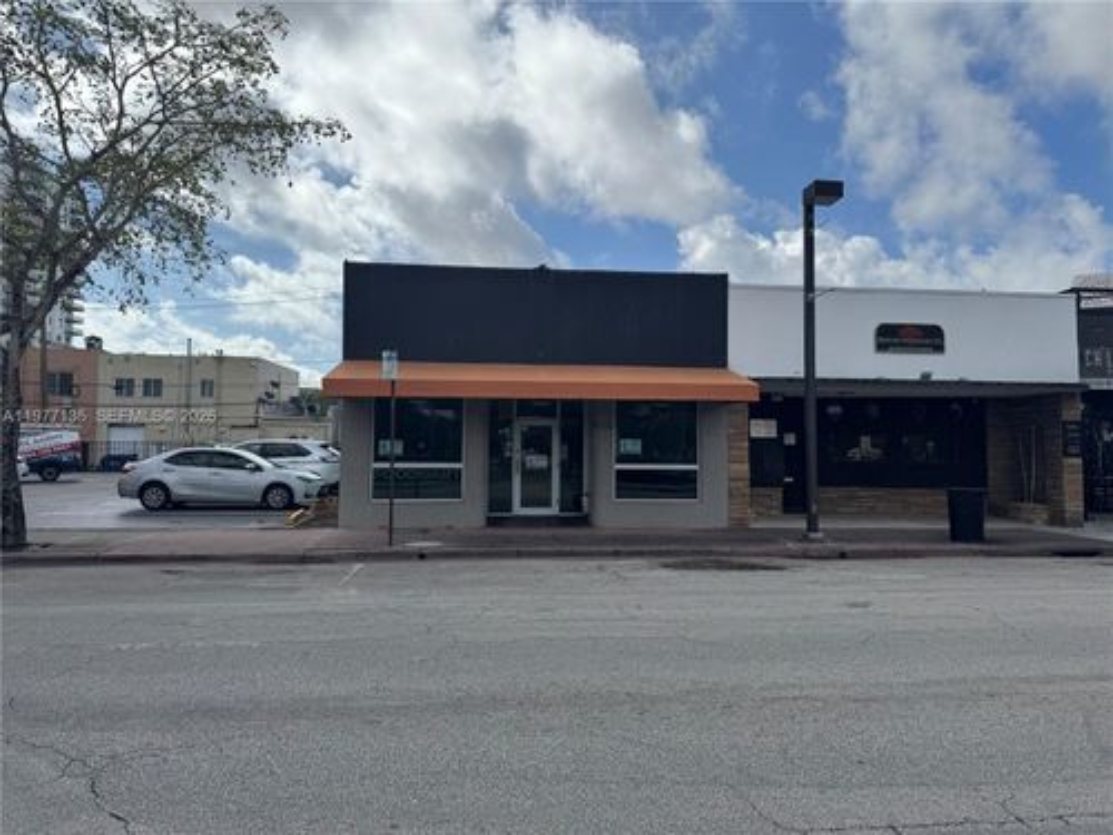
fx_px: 772
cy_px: 418
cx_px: 556
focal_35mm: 24
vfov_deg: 56.8
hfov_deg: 71.6
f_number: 1.78
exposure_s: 1/7937
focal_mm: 6.76
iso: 80
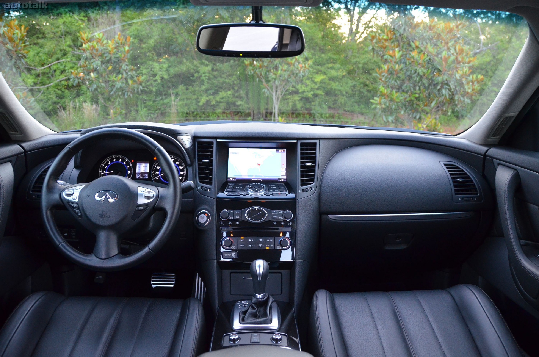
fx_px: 403
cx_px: 270
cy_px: 178
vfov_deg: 47.7
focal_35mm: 27
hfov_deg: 67.5
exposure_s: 1/200
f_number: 3.5
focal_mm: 18
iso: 1600
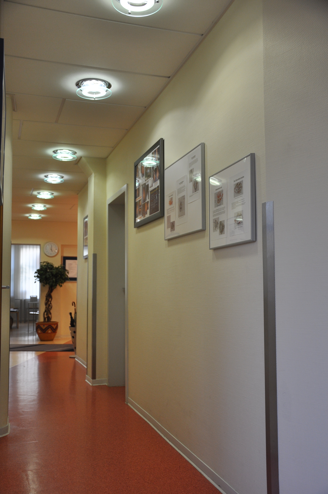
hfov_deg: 35.4
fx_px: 514
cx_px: 164
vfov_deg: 51.3
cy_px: 247
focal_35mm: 38
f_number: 4
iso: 400
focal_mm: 25
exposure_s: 1/60
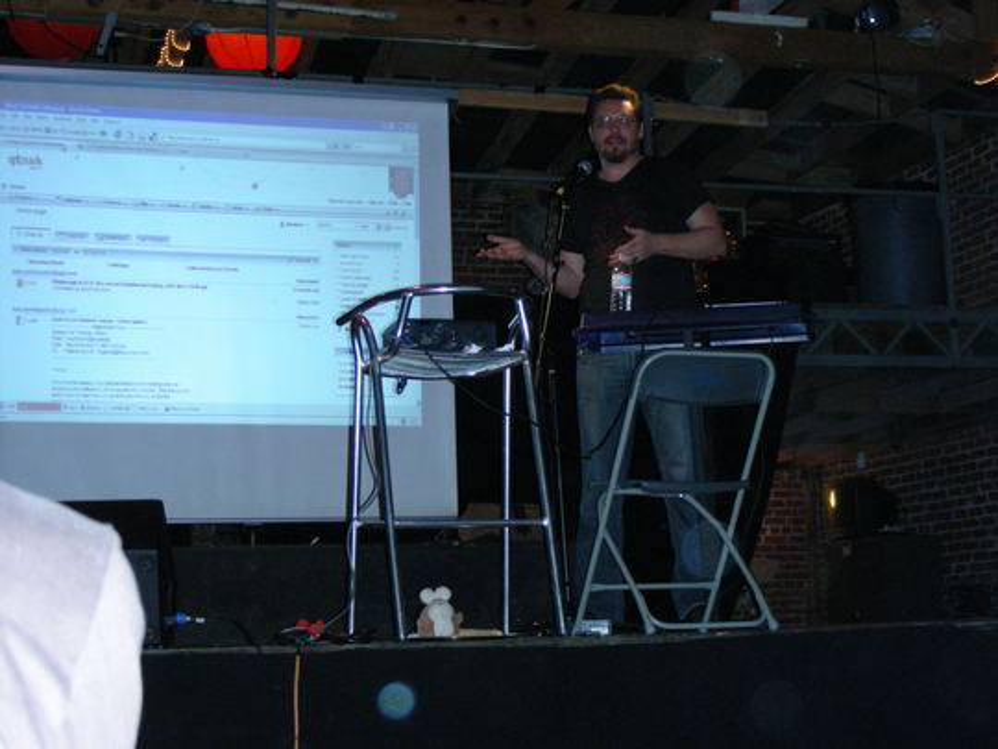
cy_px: 374
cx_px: 499
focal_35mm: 63
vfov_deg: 23.3
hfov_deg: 30.7
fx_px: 1816
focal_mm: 10.5
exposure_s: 1/60
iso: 285
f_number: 3.5
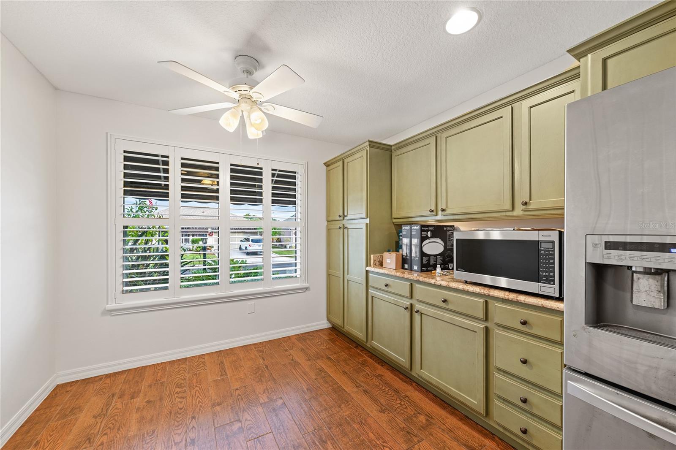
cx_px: 338
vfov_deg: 81.2
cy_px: 225
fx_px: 263
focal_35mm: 14
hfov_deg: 104.3
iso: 500
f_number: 8
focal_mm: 14
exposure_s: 1/2
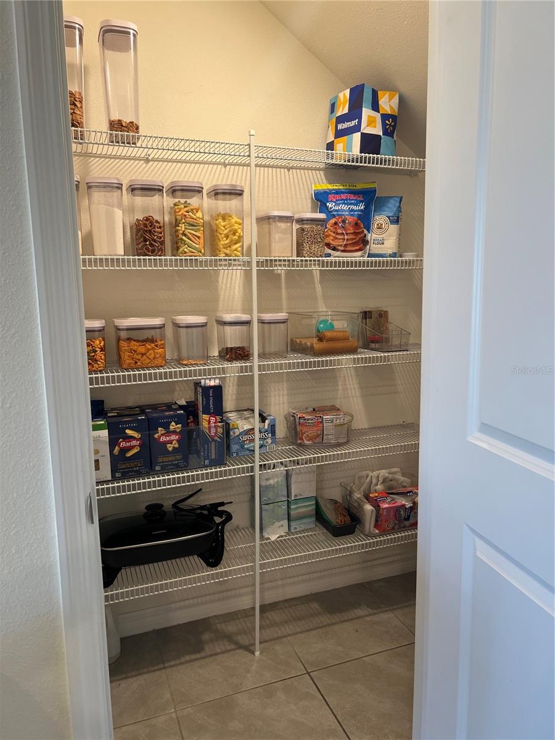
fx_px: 556
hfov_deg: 53.1
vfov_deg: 67.3
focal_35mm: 26
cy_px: 370
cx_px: 278
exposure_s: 1/60
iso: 64
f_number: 1.5
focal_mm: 5.7
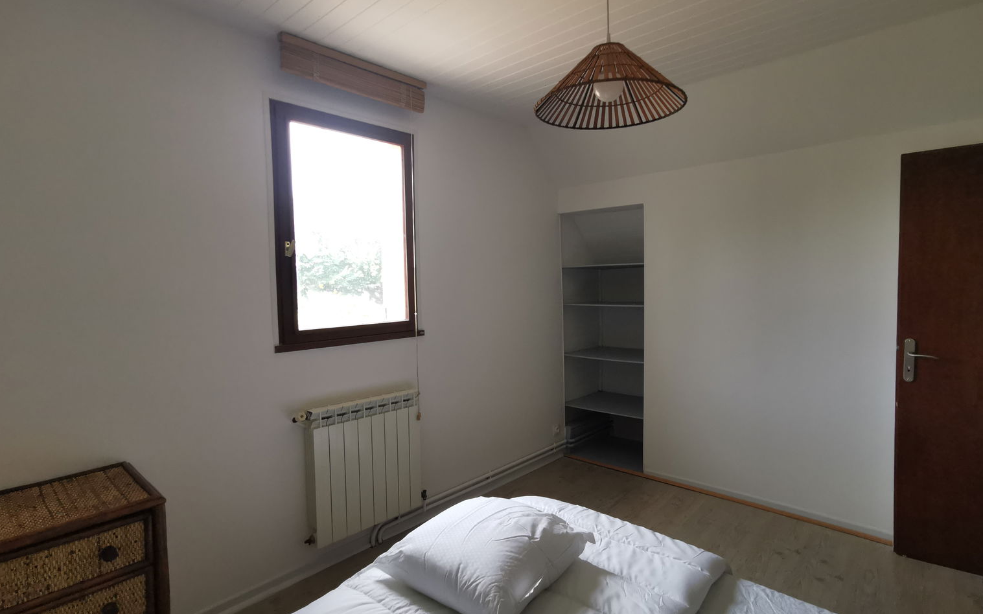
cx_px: 502
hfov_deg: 88.0
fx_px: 509
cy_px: 304
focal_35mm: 19
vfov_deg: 62.2
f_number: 2.2
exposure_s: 1/50
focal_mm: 2.26
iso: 125
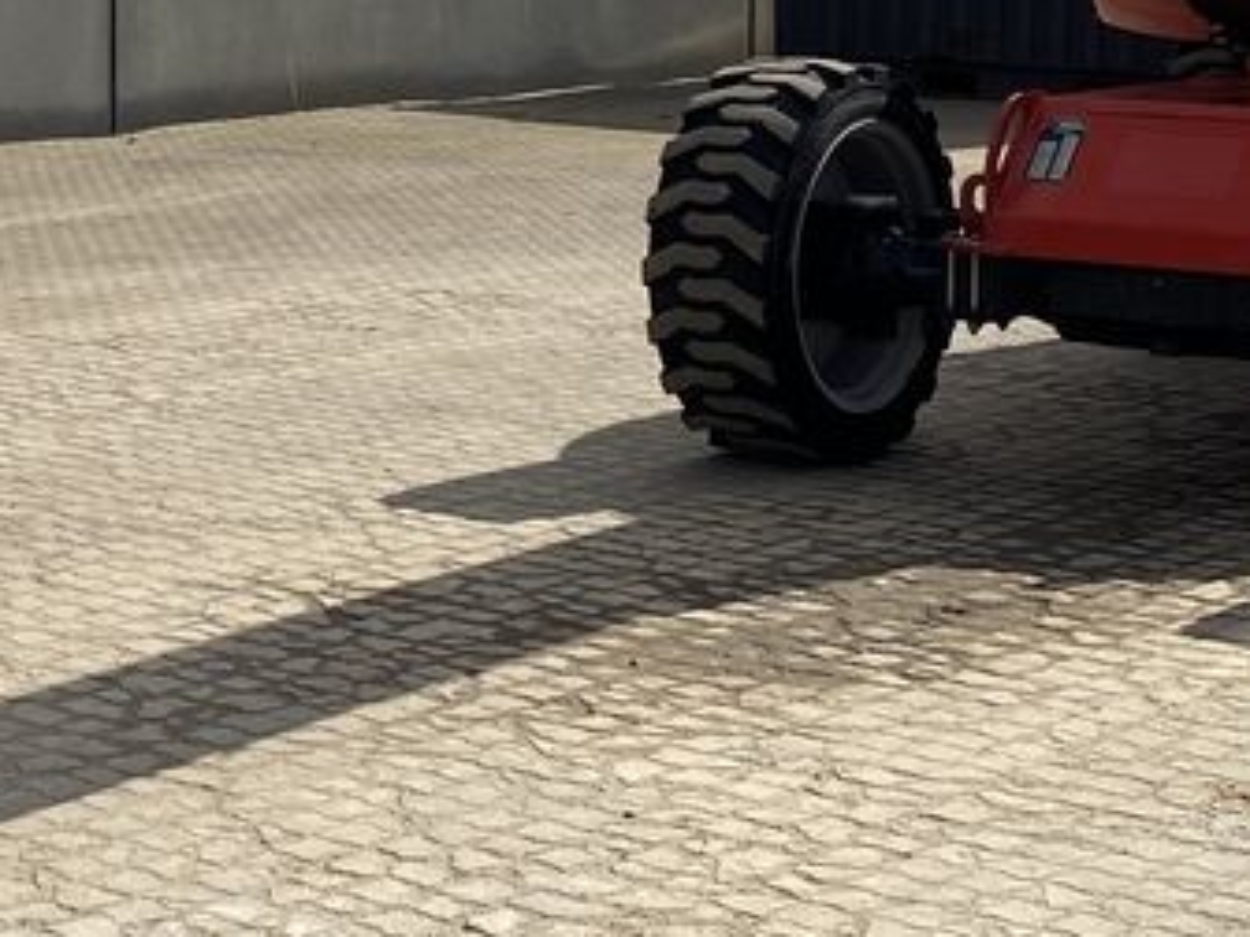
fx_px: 3575
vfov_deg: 14.7
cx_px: -71
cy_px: -7
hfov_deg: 19.1
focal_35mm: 99
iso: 32
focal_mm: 4.25
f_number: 1.8
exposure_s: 1/4608
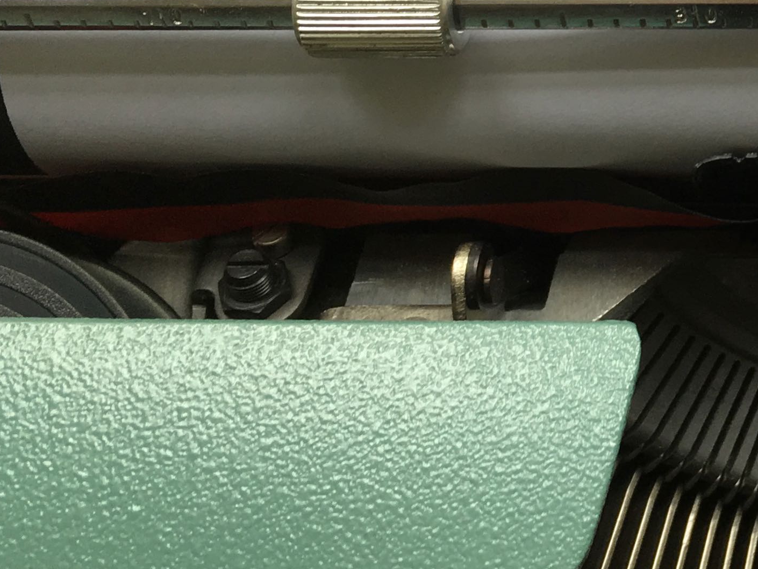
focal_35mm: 81
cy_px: -104
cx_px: 988
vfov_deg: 17.4
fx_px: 1774
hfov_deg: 21.7
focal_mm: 4.15
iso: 32
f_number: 2.2
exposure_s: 1/50
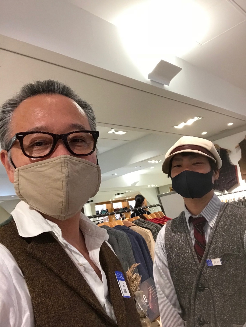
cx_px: 123
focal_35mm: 32
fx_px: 303
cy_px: 164
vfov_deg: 56.8
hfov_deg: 44.2
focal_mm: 2.87
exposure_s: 1/33
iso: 100
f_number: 2.2
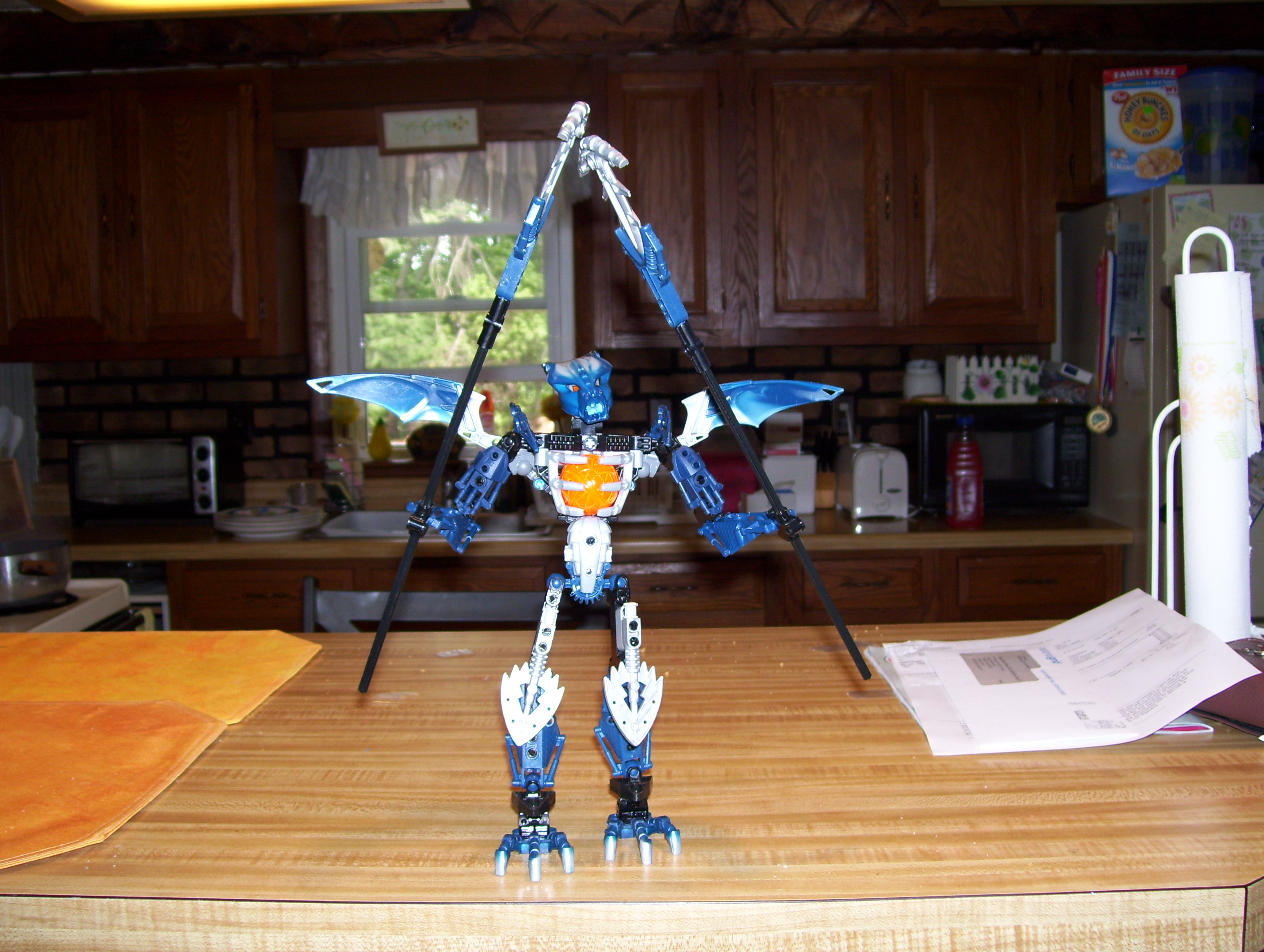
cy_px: 476
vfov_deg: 39.7
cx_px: 632
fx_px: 1316
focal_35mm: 36
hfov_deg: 51.3
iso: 80
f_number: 2.7
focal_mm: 6
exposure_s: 1/60
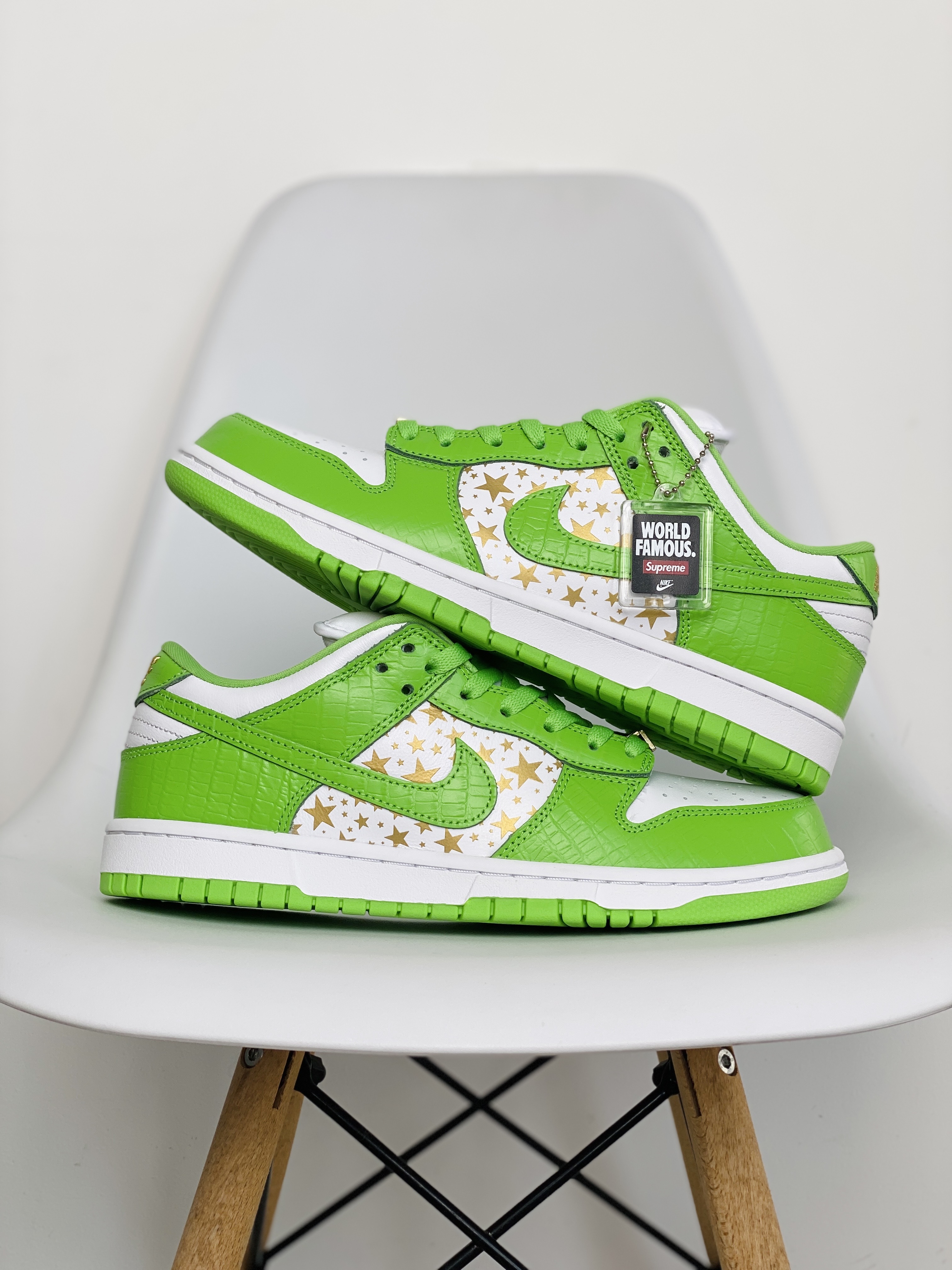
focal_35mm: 52
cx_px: 476
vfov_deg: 36.8
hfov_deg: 28.0
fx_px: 1907
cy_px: 635
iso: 20
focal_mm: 6
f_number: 2
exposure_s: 1/128
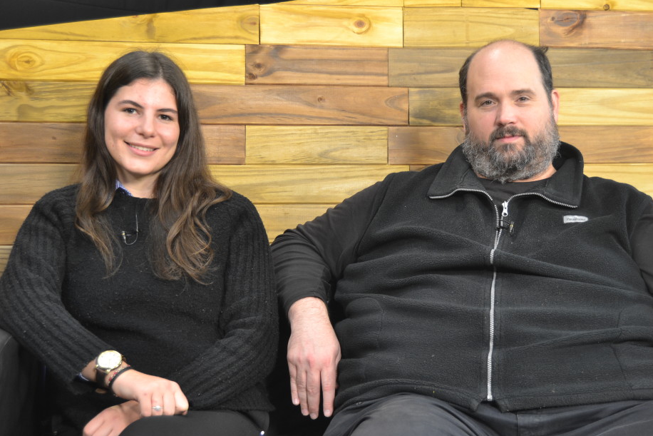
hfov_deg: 35.0
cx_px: 341
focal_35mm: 57
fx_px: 1034
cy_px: 225
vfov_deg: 23.8
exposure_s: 1/20
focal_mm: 34
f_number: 4.5
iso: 400
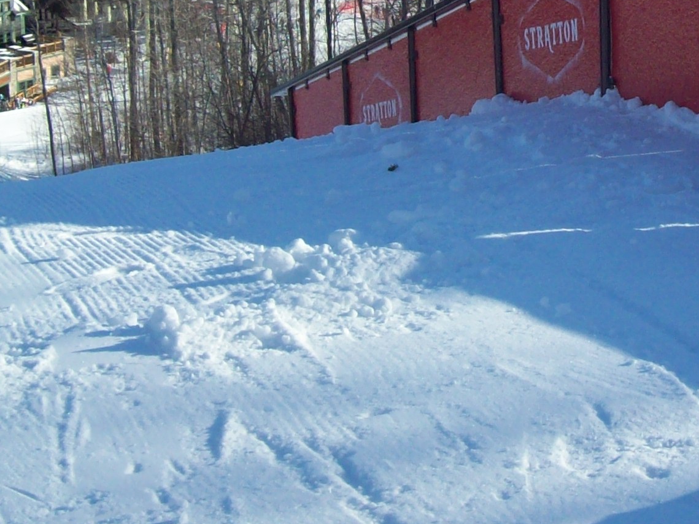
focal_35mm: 90
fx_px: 1817
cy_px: -41
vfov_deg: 16.0
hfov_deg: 21.3
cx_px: 624
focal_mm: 6
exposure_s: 1/423
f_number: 4.8
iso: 80
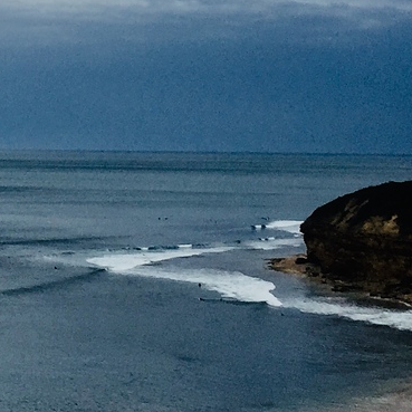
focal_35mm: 111
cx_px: -105
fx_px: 1495
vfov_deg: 15.5
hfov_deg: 15.1
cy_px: 21
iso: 32
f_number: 2.2
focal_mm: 4.15
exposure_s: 1/964
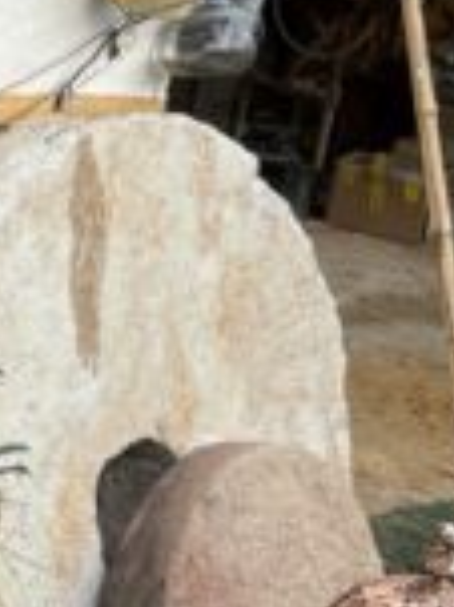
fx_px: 2417
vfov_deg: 14.3
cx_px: -627
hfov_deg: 9.6
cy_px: 197
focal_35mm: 138
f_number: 1.6
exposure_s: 1/121
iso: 64
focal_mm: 5.96
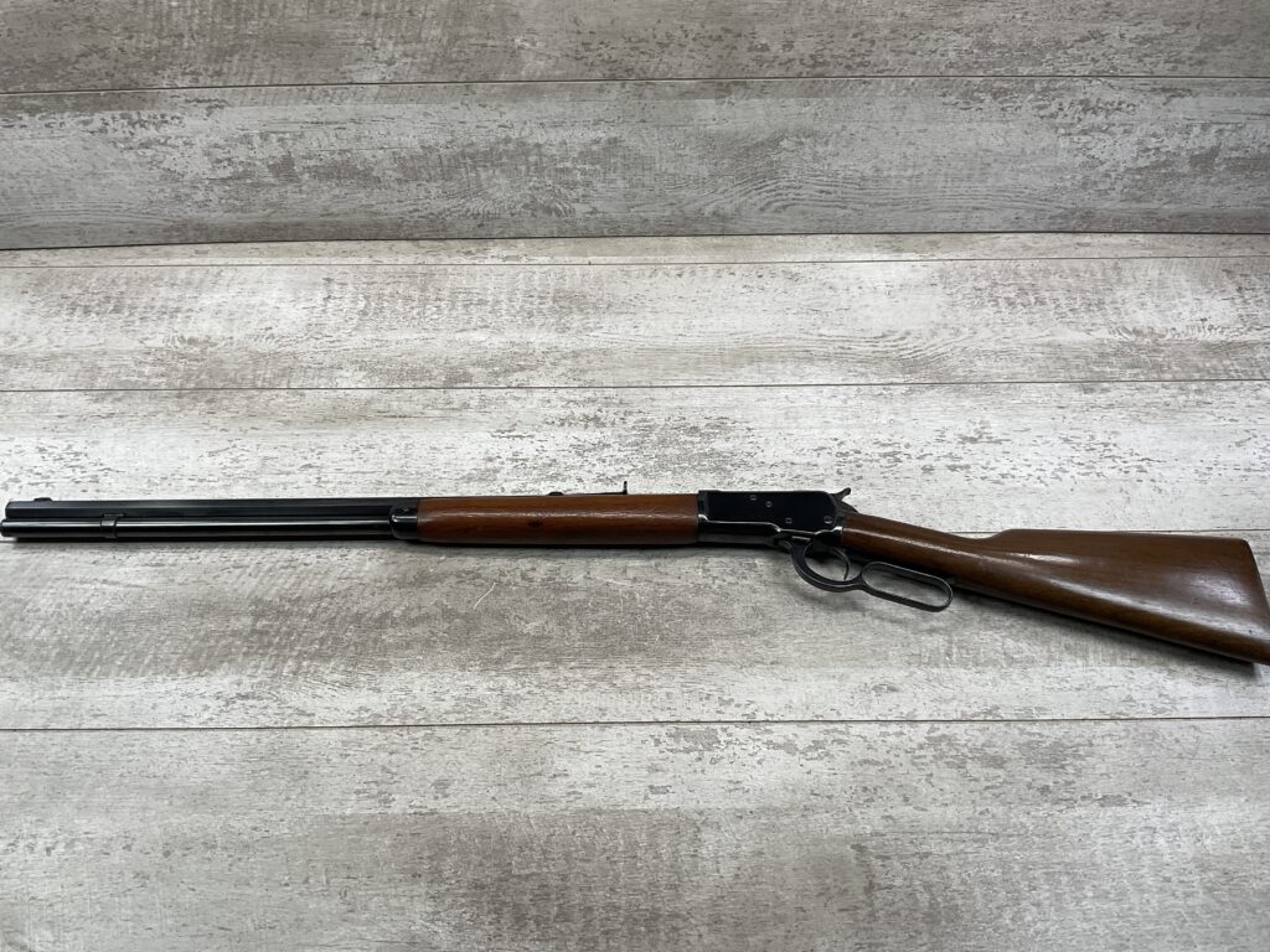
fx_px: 1064
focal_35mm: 29
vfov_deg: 48.2
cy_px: 476
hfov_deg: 61.7
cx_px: 635
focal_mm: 3
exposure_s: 1/175
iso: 16
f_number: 1.8
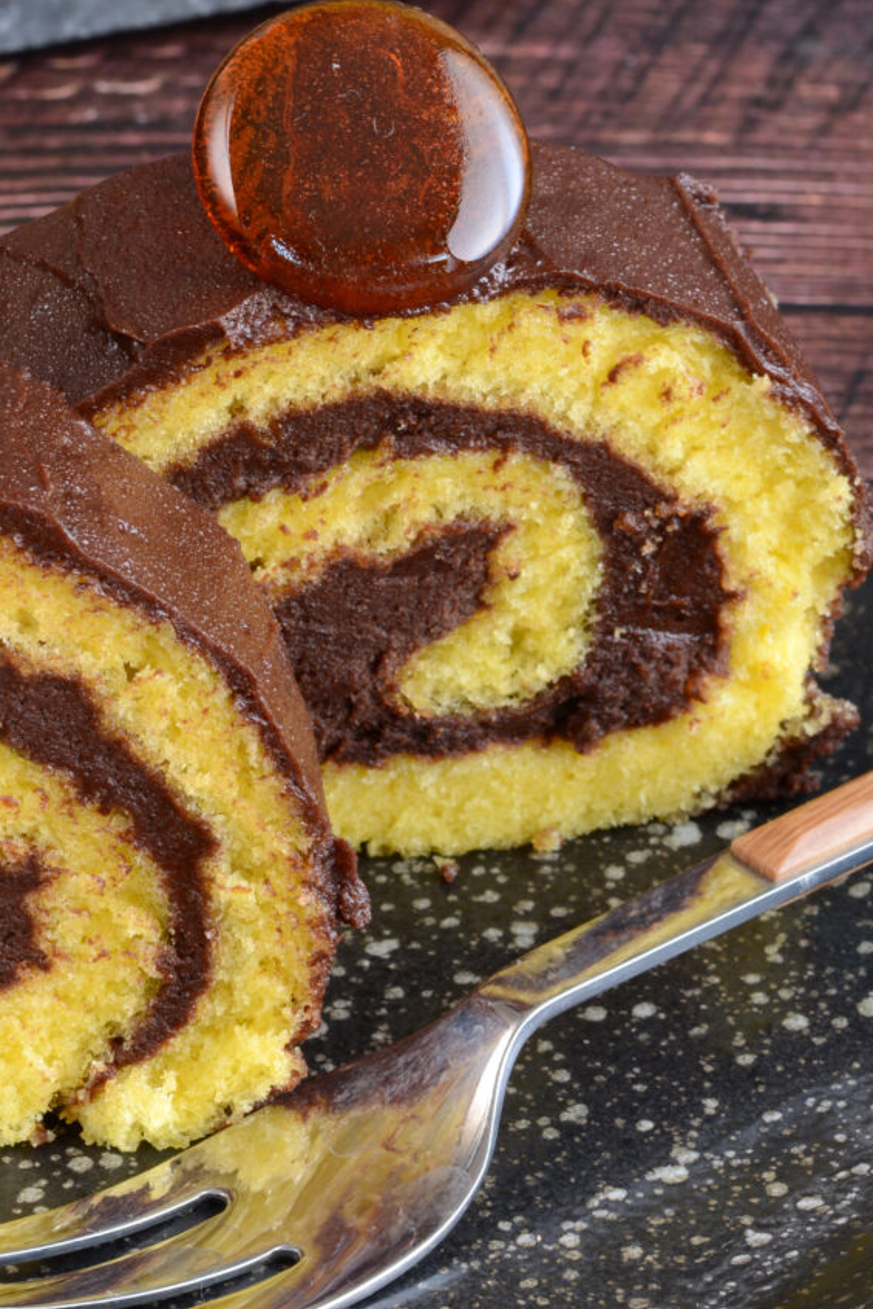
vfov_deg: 11.9
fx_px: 6181
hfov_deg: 8.0
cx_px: -49
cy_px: -46
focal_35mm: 170
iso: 100
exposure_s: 5
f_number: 13
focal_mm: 50
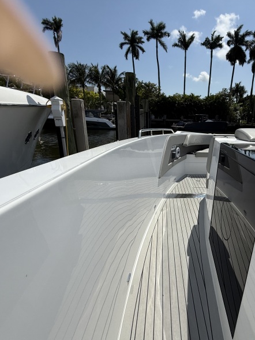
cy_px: 171
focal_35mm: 19
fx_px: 187
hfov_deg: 65.4
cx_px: 185
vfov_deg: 84.7
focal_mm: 2.22
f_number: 2.2
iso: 50
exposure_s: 1/5155
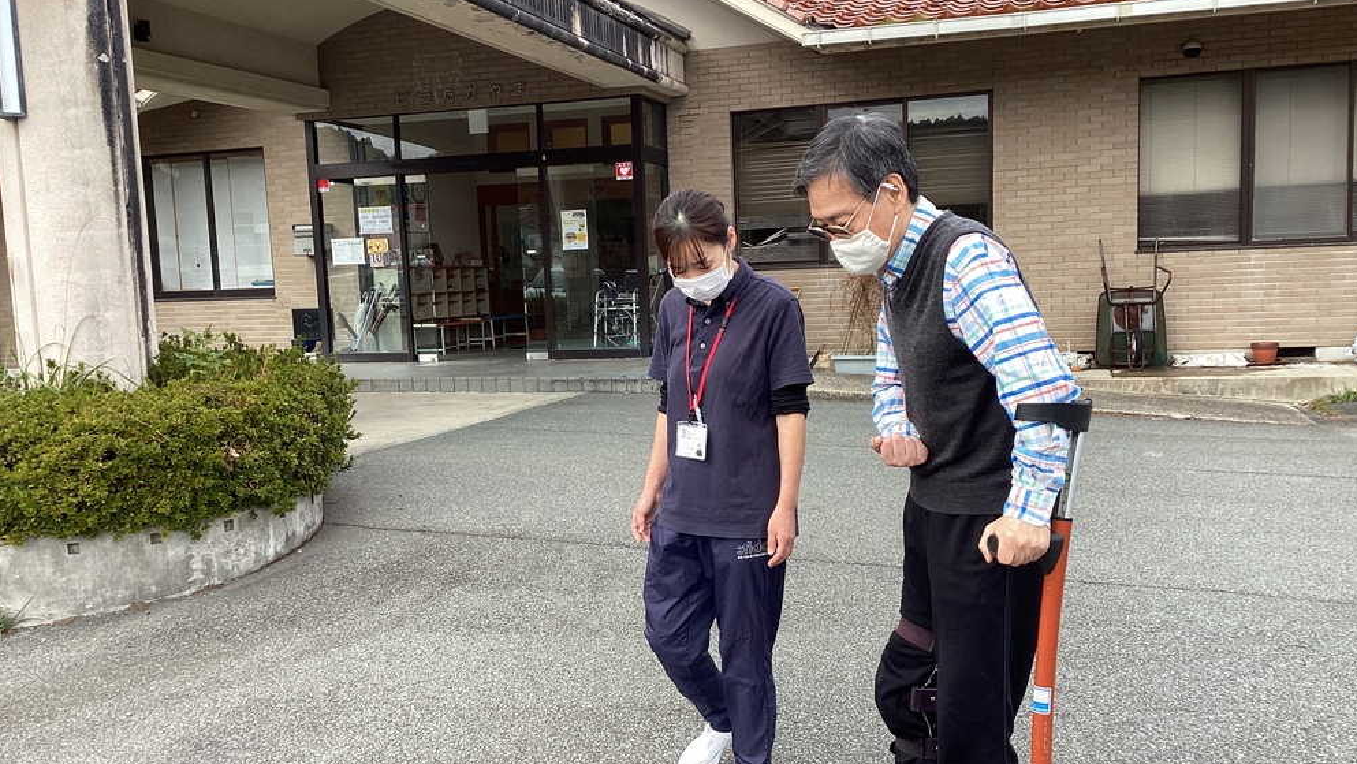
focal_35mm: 34
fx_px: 1224
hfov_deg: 58.0
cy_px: 420
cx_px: 681
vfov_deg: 34.6
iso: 25
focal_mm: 3.3
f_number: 2.4
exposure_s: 1/237
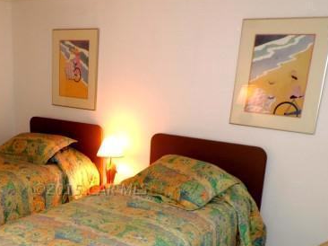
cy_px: 189
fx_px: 398
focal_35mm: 42
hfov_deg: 43.7
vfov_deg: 33.5
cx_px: 91
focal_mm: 4.3
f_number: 3
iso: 200
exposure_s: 1/30
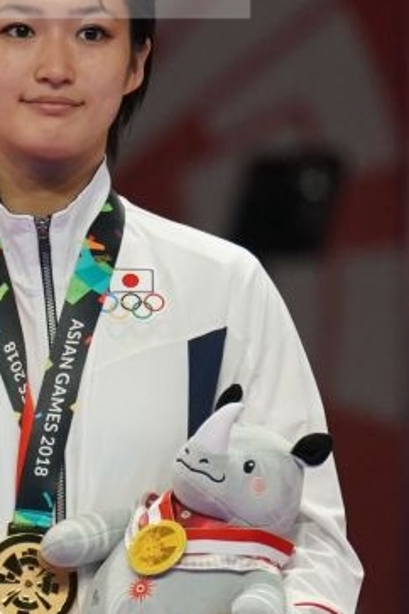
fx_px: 23686
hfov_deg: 1.0
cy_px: 463
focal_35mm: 1390
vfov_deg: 1.5
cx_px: 93
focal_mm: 280
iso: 2000
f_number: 4
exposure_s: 1/500
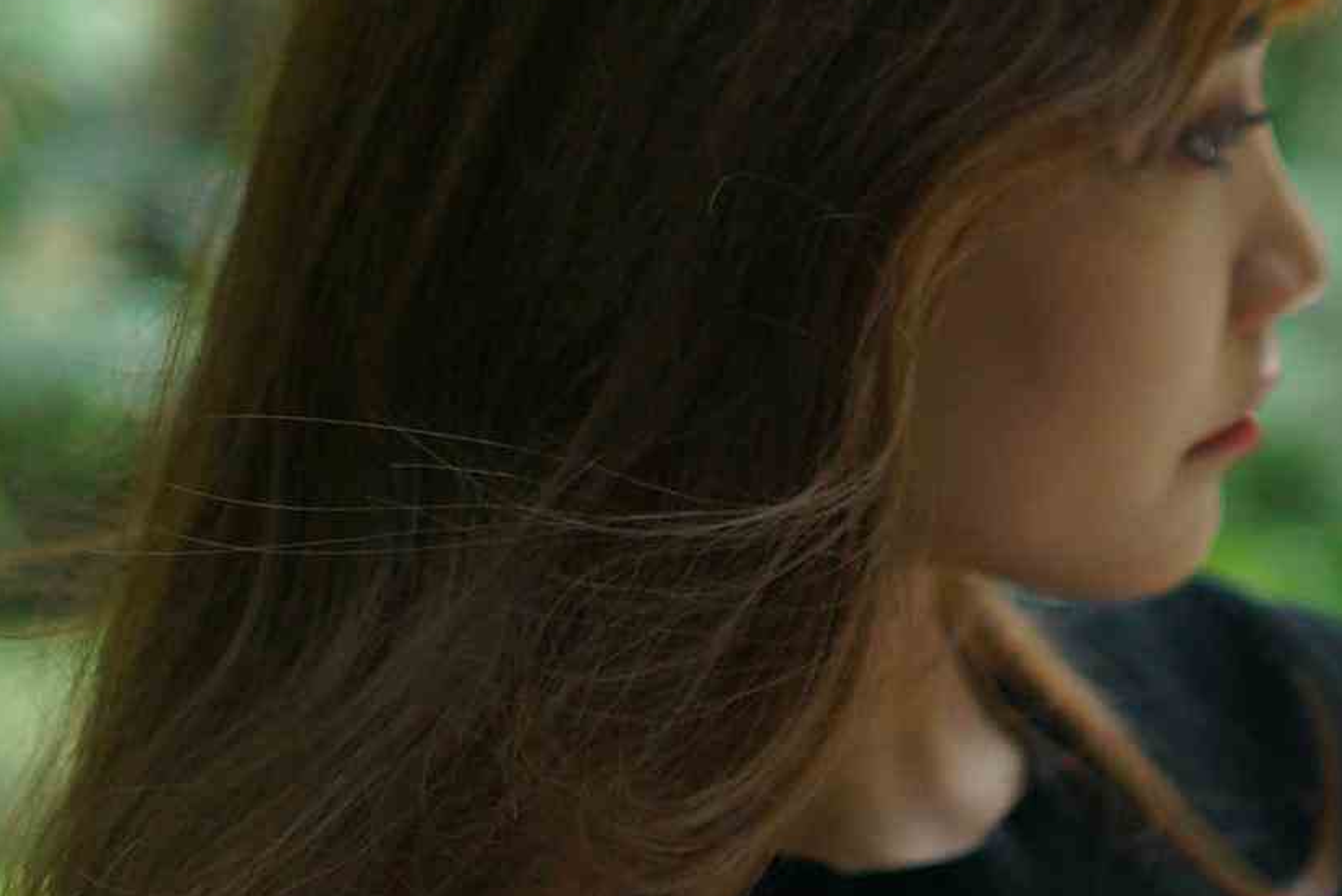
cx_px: 2121
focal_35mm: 258
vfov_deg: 5.2
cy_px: 1945
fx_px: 9622
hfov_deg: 7.8
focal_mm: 50
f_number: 1.8
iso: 200
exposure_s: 1/1250
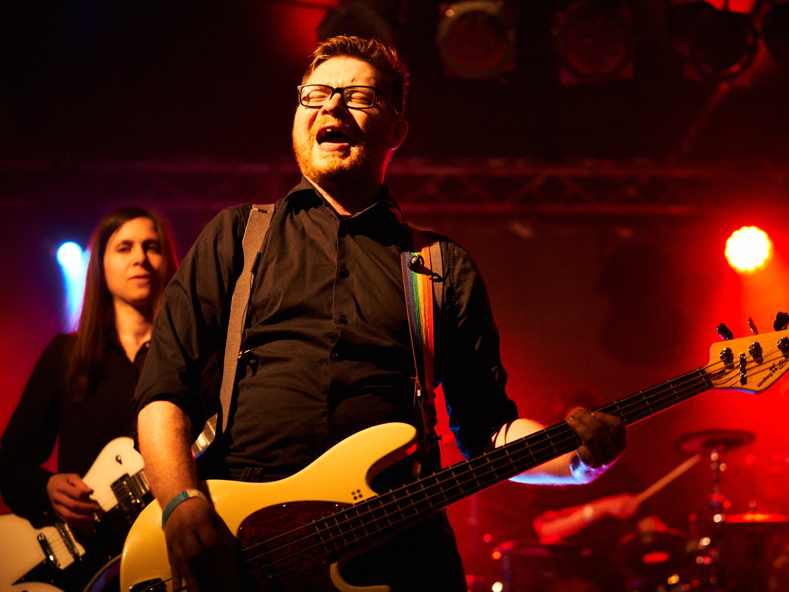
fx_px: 1732
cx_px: 431
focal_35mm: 76
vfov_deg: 19.4
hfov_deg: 25.7
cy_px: 297
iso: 12800
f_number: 2.8
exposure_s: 1/250
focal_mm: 70
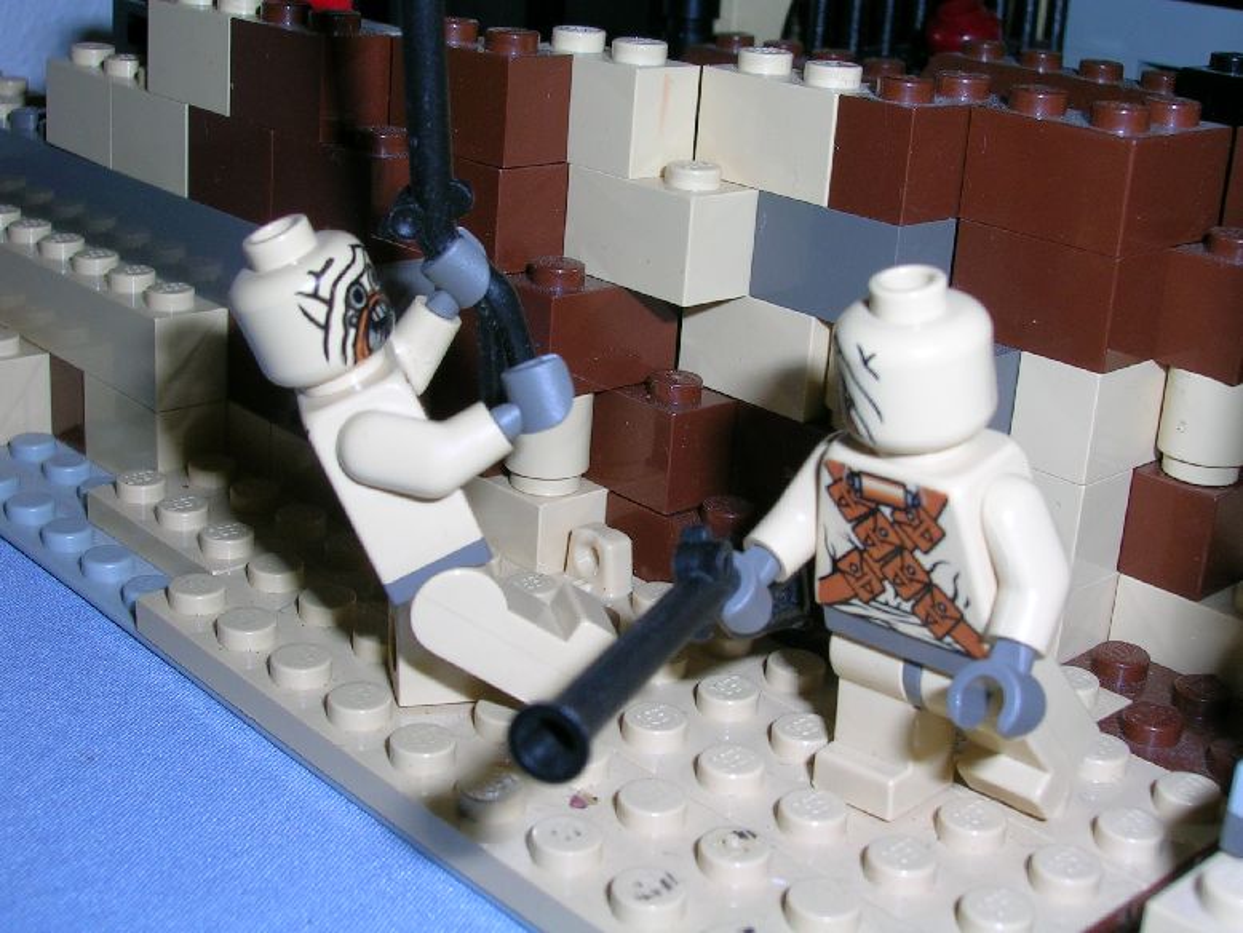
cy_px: 466
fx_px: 1904
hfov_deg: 36.2
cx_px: 622
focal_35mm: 53
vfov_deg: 27.5
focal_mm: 8
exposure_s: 1/60.1
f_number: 5.5
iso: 50
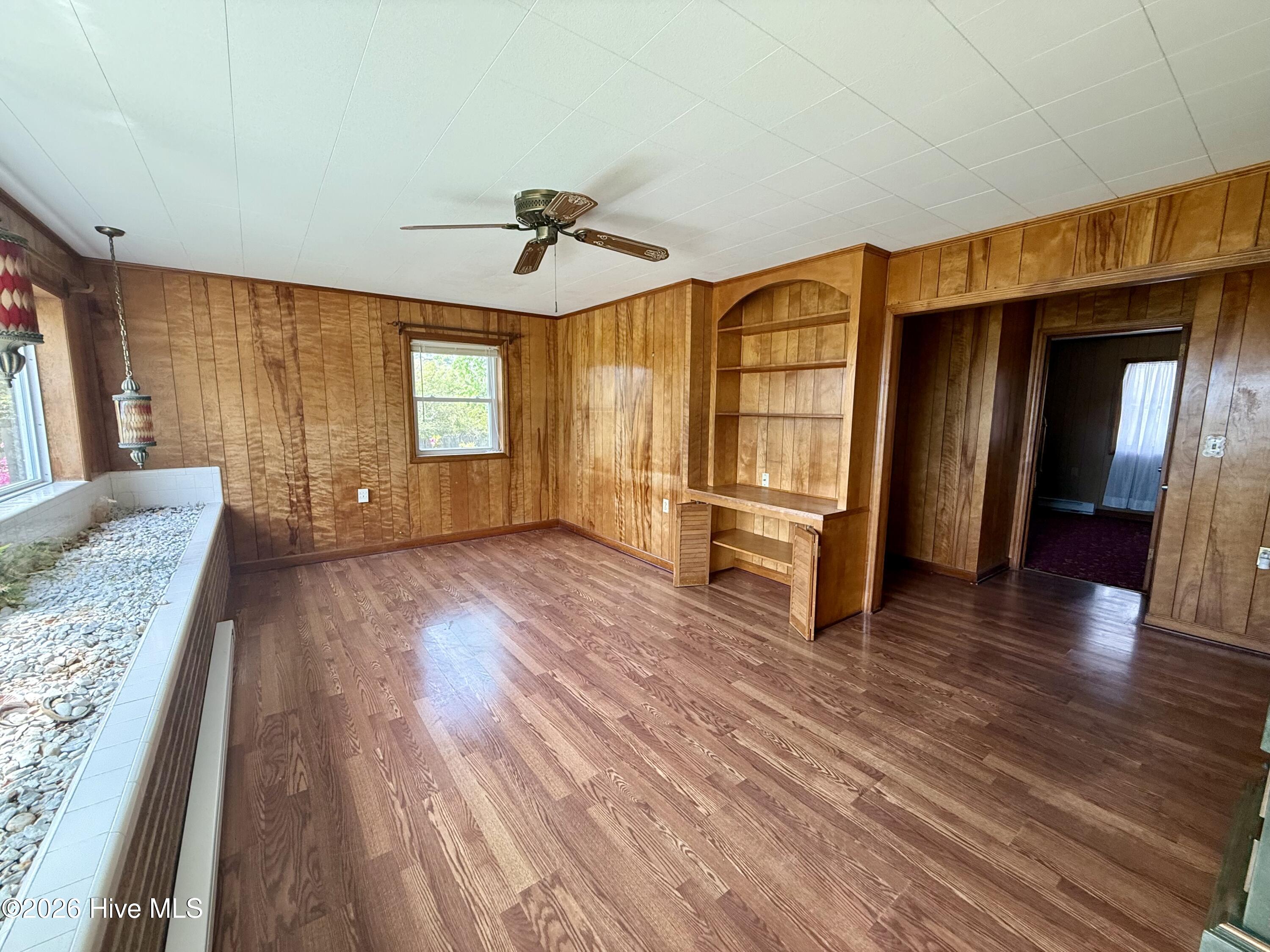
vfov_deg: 85.7
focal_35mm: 14
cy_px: 476
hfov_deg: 102.1
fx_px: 514
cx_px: 635
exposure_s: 1/99
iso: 160
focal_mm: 2.22
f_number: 2.2
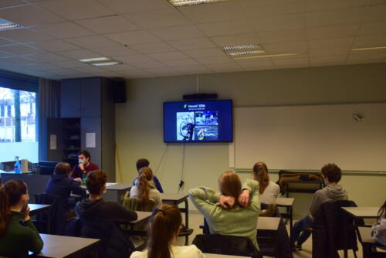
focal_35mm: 34
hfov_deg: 55.1
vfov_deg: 38.4
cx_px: 193
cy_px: 129
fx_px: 370
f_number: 3.8
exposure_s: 1/40
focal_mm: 23
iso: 250
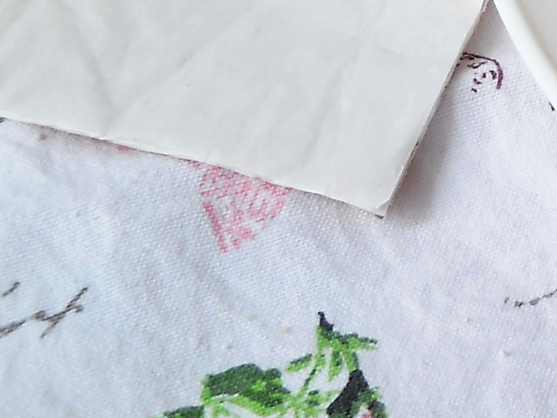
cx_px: 837
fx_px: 2092
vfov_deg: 10.9
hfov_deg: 14.2
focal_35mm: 130
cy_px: -237
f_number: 3.1
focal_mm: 6.72
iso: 80
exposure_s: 1/40
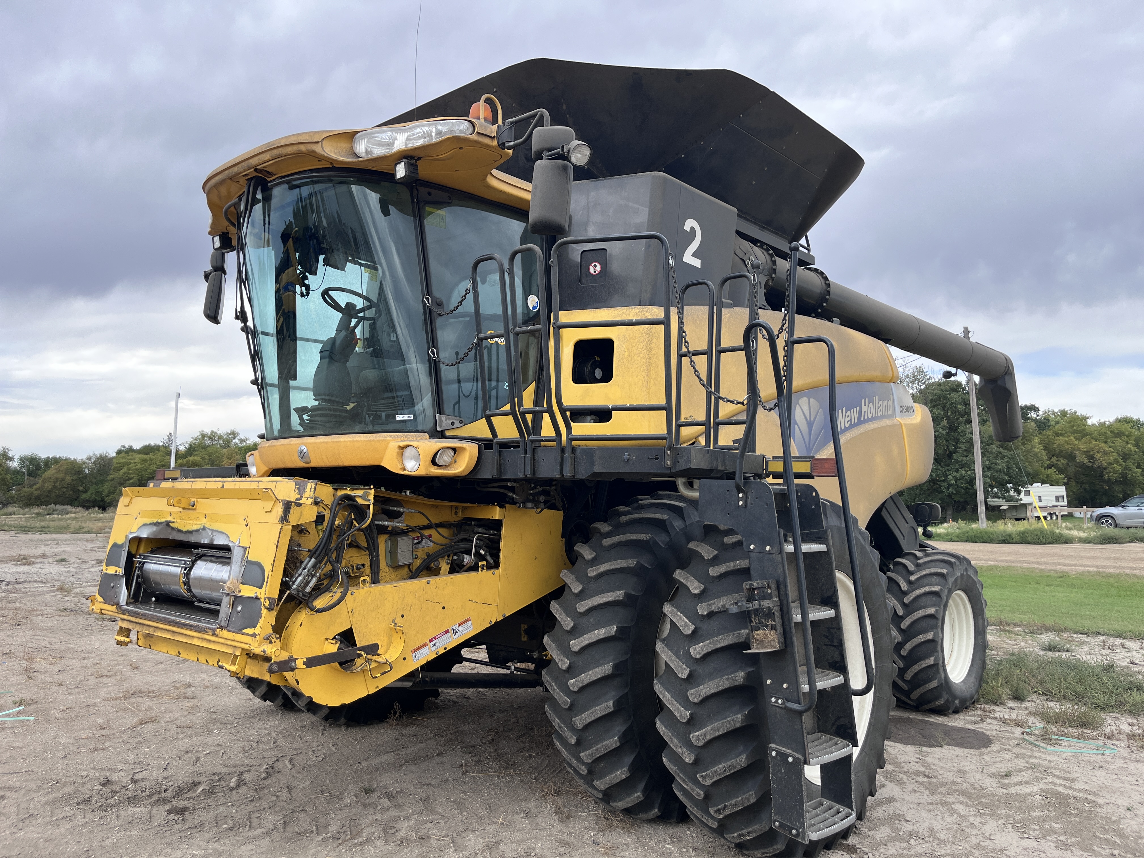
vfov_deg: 53.1
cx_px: 572
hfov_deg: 67.3
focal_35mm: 26
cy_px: 429
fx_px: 859
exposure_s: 1/1252
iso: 50
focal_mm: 5.1
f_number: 1.6
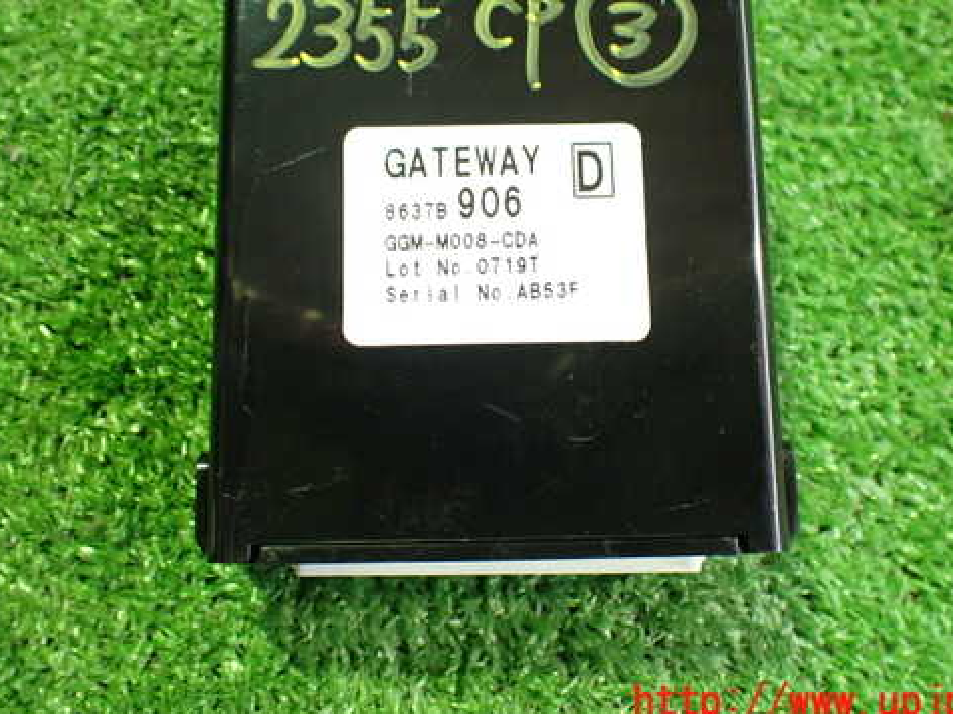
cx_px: 485
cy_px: 276
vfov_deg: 37.5
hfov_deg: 49.0
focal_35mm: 38
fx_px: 1046
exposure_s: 1/30
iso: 800
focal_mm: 5.4
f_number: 2.3
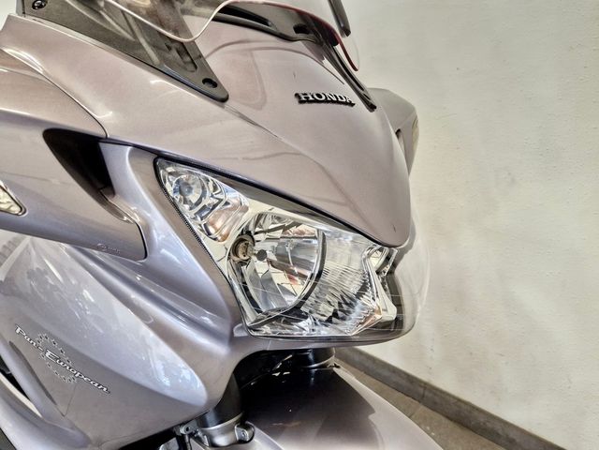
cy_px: 225
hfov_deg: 73.9
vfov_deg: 58.9
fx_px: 398
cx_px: 300
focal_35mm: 23
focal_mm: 5.4
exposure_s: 1/100
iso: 640
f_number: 1.8
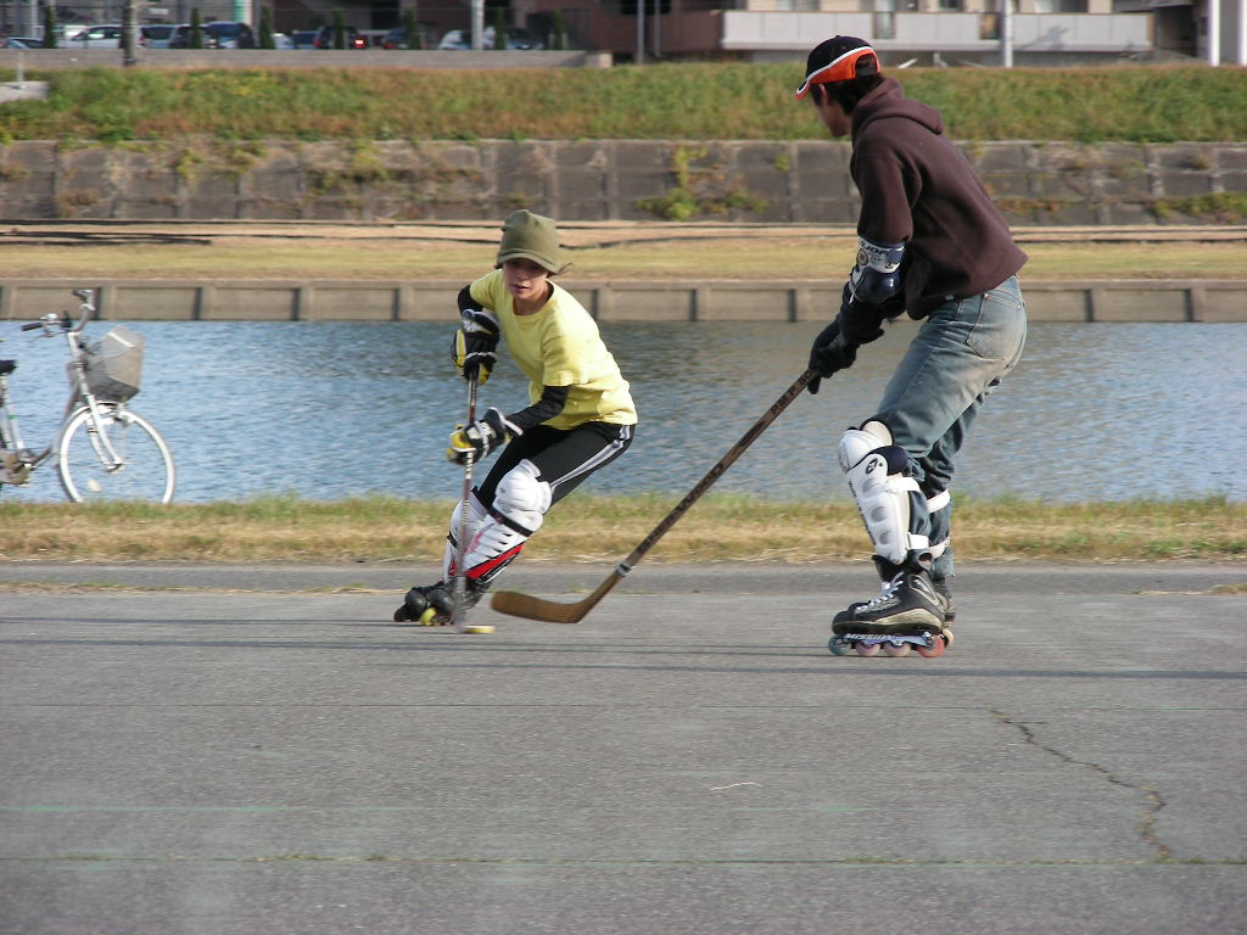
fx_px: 8285
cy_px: 468
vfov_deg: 6.5
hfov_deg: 8.6
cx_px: 624
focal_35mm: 230
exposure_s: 1/188
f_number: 3.5
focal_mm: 38.3
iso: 50
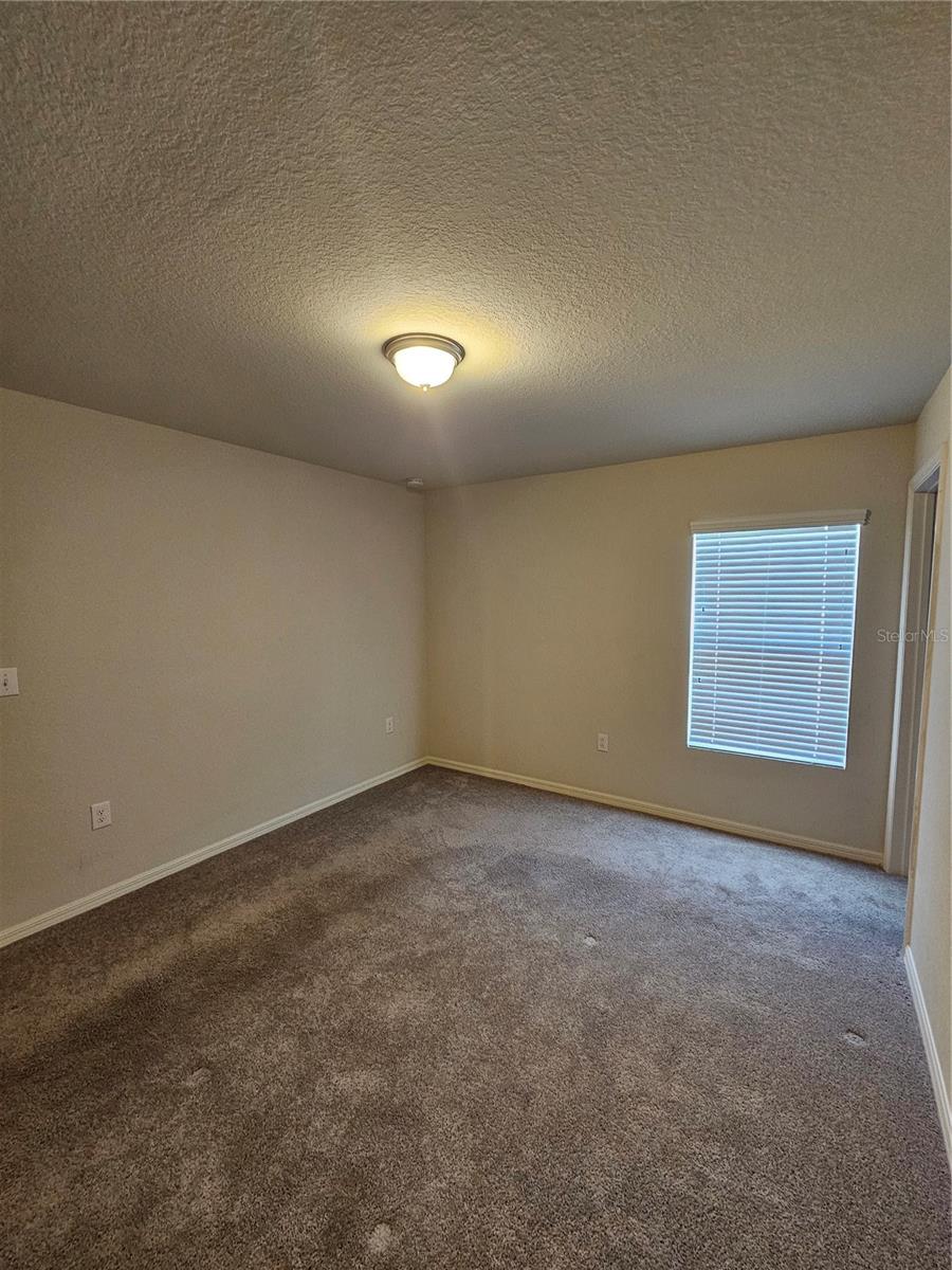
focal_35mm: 13
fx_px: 477
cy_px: 635
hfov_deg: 89.9
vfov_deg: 106.2
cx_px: 476
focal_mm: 2.2
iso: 320
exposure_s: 1/30
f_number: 2.2
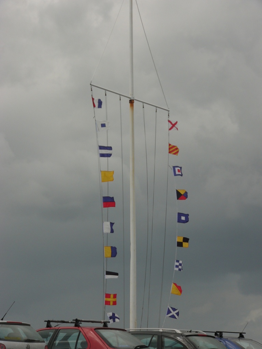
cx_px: 131
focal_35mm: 121
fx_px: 1221
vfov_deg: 16.3
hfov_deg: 12.2
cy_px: 174
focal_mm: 20.1
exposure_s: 1/500
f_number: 5.6
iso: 50
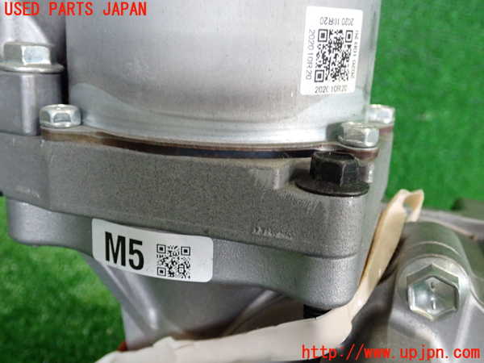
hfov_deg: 49.0
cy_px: 182
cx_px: 242
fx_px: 531
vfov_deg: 37.7
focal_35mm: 38
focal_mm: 6.83
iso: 800
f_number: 2.7
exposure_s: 1/40
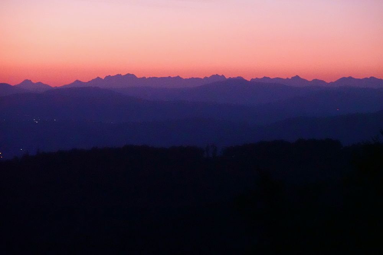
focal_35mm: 200
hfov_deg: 10.3
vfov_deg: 6.9
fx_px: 2128
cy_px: 128
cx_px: 192
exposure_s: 1/15
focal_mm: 72
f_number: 8
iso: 6400
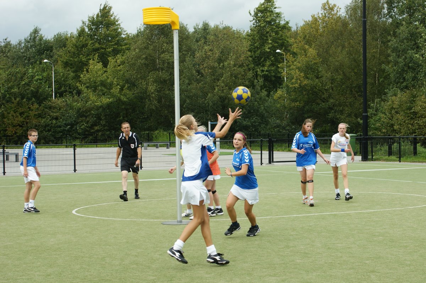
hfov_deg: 33.4
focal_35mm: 60
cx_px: 213
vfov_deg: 22.6
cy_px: 142
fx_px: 709
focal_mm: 40
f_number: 6.3
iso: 200
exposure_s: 1/400
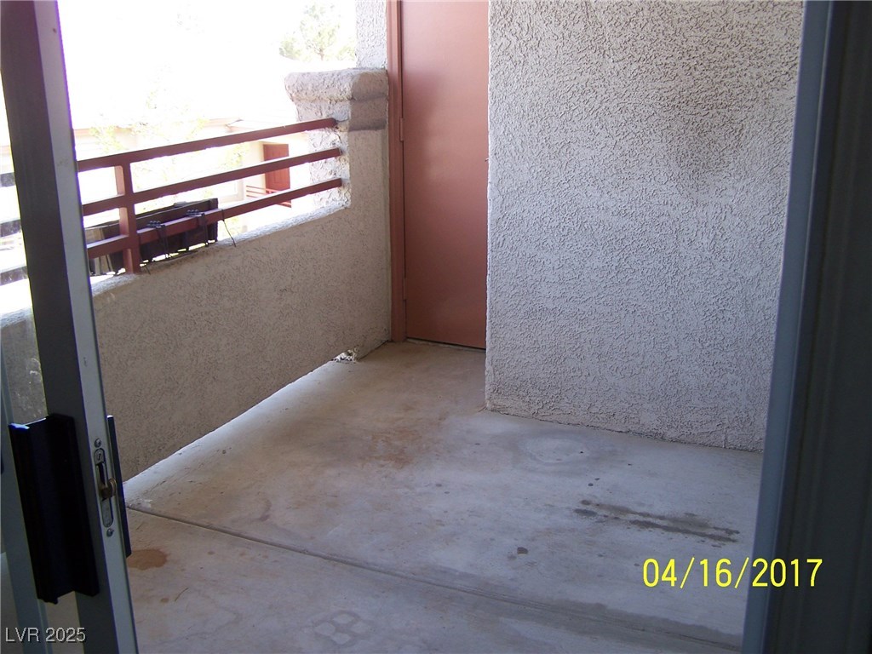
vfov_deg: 37.7
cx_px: 436
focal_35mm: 38
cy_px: 327
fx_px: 957
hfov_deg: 49.0
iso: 80
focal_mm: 6.3
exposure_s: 1/80
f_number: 2.8
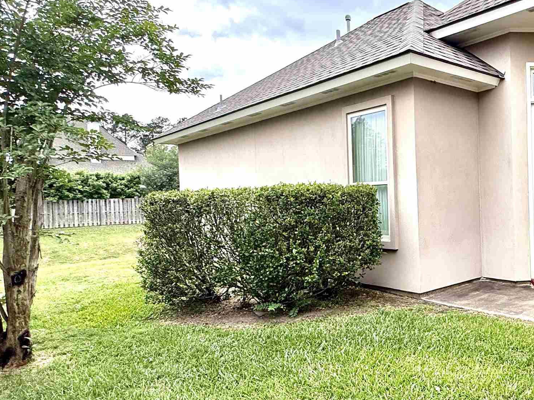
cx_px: 465
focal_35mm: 29
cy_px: 208
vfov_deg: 48.2
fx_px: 447
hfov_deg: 54.9
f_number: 2.2
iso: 64
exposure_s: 1/439
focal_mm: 2.22
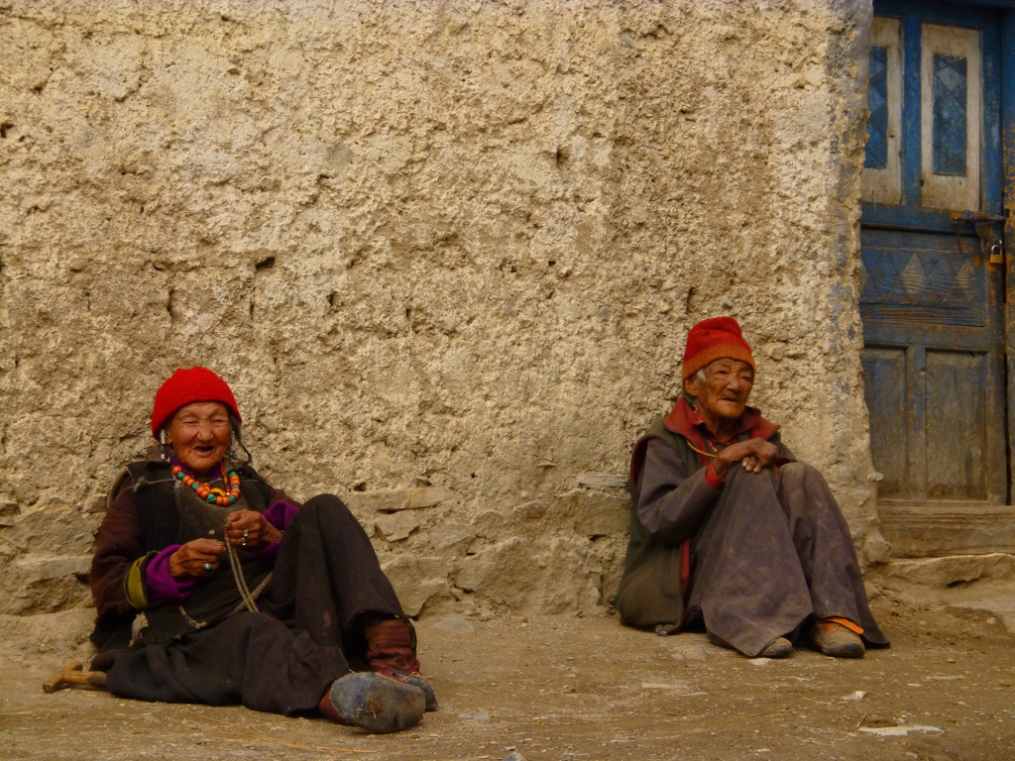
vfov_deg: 14.0
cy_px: 380
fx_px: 3108
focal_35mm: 106
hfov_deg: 18.5
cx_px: 508
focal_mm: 18.9
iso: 160
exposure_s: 1/125
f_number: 5.9
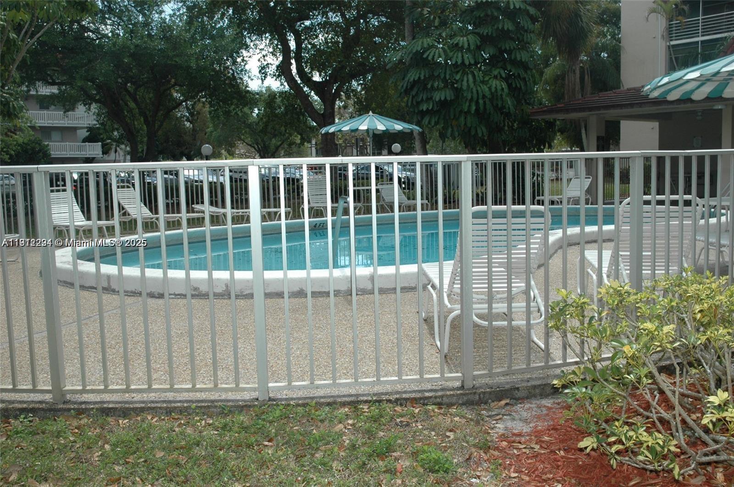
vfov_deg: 35.4
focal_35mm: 38
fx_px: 763
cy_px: 244
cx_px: 367
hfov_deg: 51.3
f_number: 10
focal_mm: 25
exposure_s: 1/400
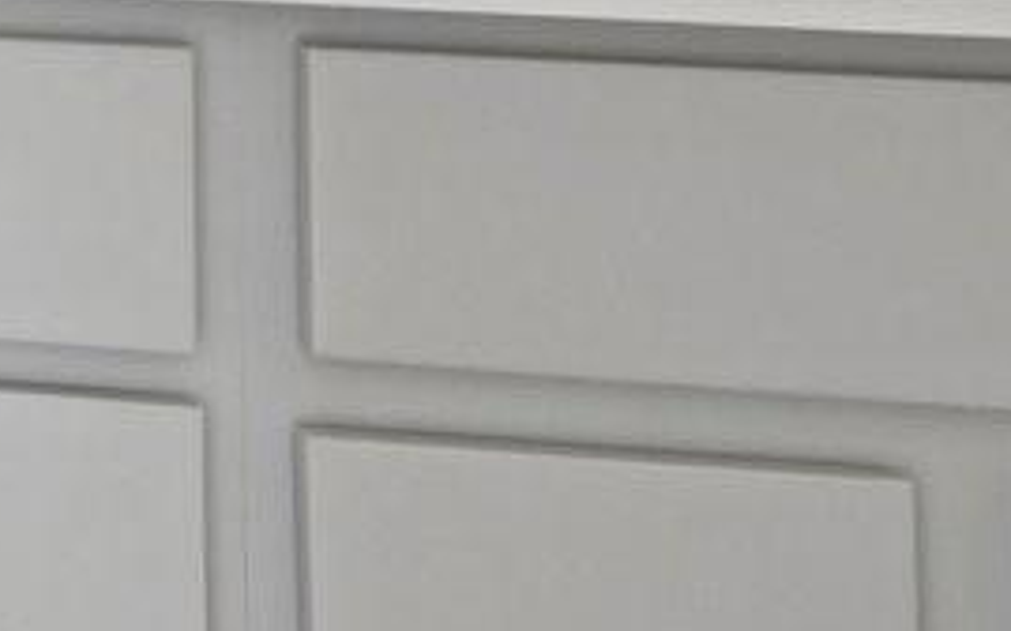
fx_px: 2534
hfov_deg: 16.0
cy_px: -575
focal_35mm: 92
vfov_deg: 12.7
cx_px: -1165
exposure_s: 1/10
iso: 400
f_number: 8
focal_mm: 10
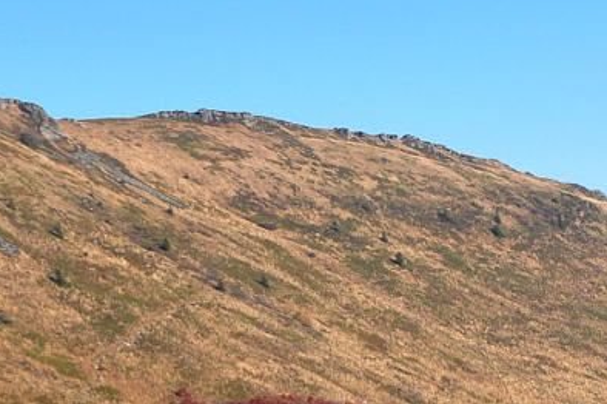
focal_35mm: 137
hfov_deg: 14.3
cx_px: 795
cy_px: 403
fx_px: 2308
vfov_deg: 9.9
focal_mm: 30
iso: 400
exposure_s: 1/400
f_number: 10
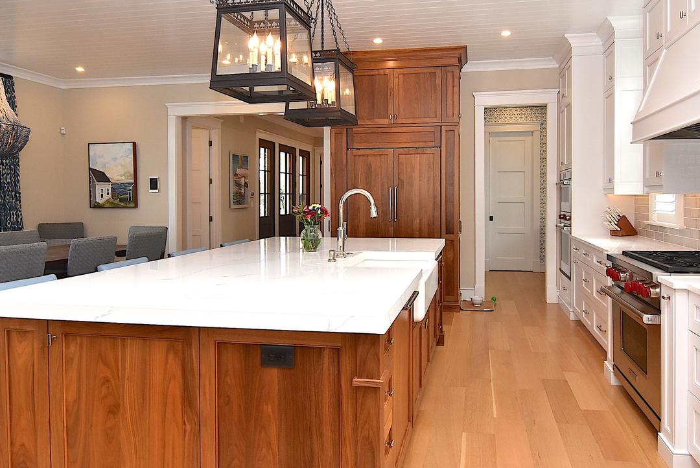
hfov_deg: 73.4
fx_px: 467
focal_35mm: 24
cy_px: 202
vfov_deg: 53.0
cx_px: 395
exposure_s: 1/100
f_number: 8
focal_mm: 12
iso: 800
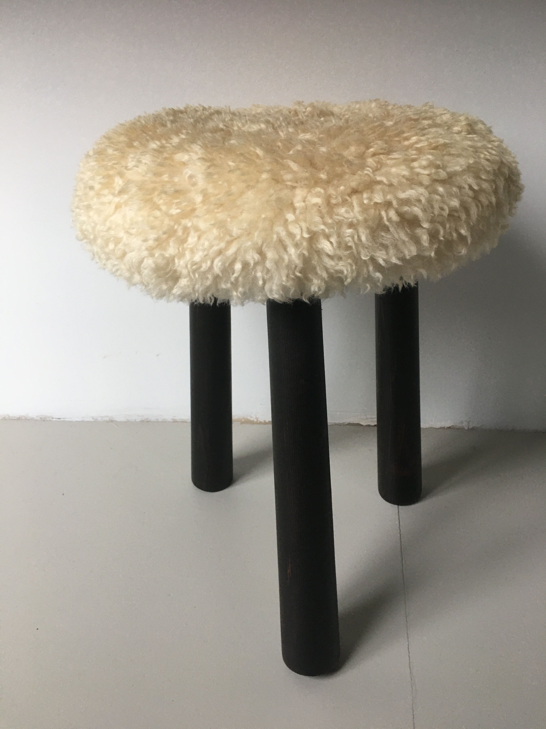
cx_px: 273
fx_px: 610
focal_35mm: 29
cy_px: 364
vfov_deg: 61.7
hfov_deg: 48.2
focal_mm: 4.15
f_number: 2.2
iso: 50
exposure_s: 1/17
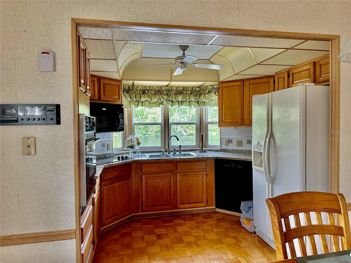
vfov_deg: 56.8
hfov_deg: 71.6
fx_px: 243
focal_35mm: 24
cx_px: 176
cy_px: 132
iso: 200
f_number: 1.78
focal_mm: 6.86
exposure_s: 1/121
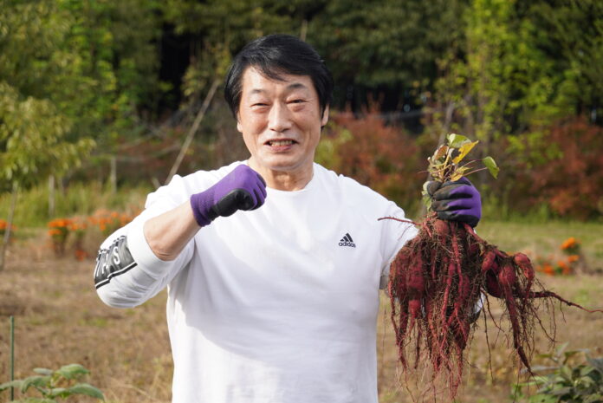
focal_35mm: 111
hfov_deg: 18.4
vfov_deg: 12.4
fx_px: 1860
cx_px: 302
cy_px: 202
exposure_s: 1/160
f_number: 5.6
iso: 100
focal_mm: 74
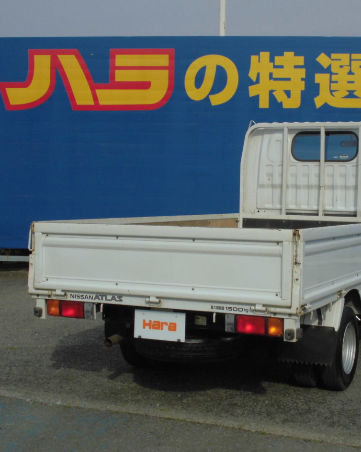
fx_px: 761
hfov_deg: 26.5
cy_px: 227
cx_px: 236
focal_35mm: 57
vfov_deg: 33.0
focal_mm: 7.8
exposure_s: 1/800
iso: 100
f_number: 4.5
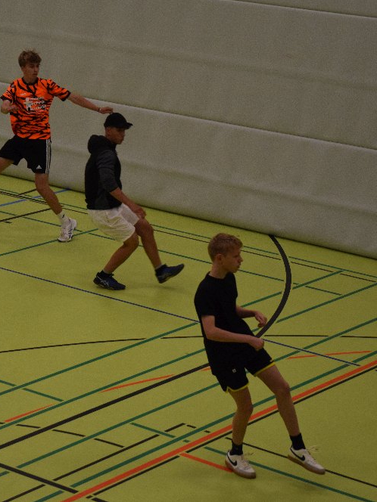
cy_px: 251
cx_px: 126
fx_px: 1641
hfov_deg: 13.1
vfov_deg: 17.4
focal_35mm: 113
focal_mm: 52
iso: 2200
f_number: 3.8
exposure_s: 1/500
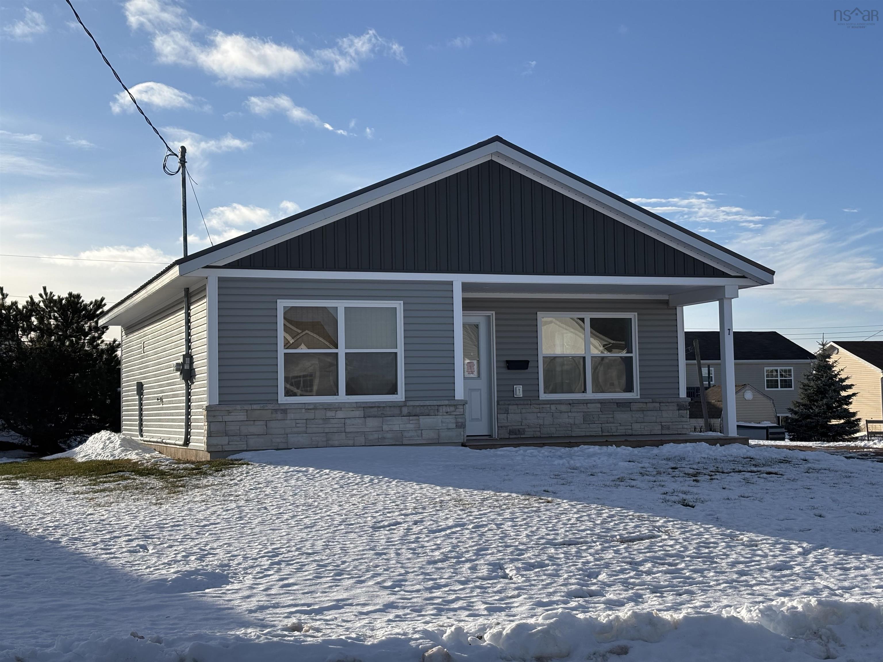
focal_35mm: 52
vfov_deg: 28.0
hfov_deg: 36.8
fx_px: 1326
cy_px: 331
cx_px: 442
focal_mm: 5.96
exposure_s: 1/3413
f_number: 1.6
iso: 40
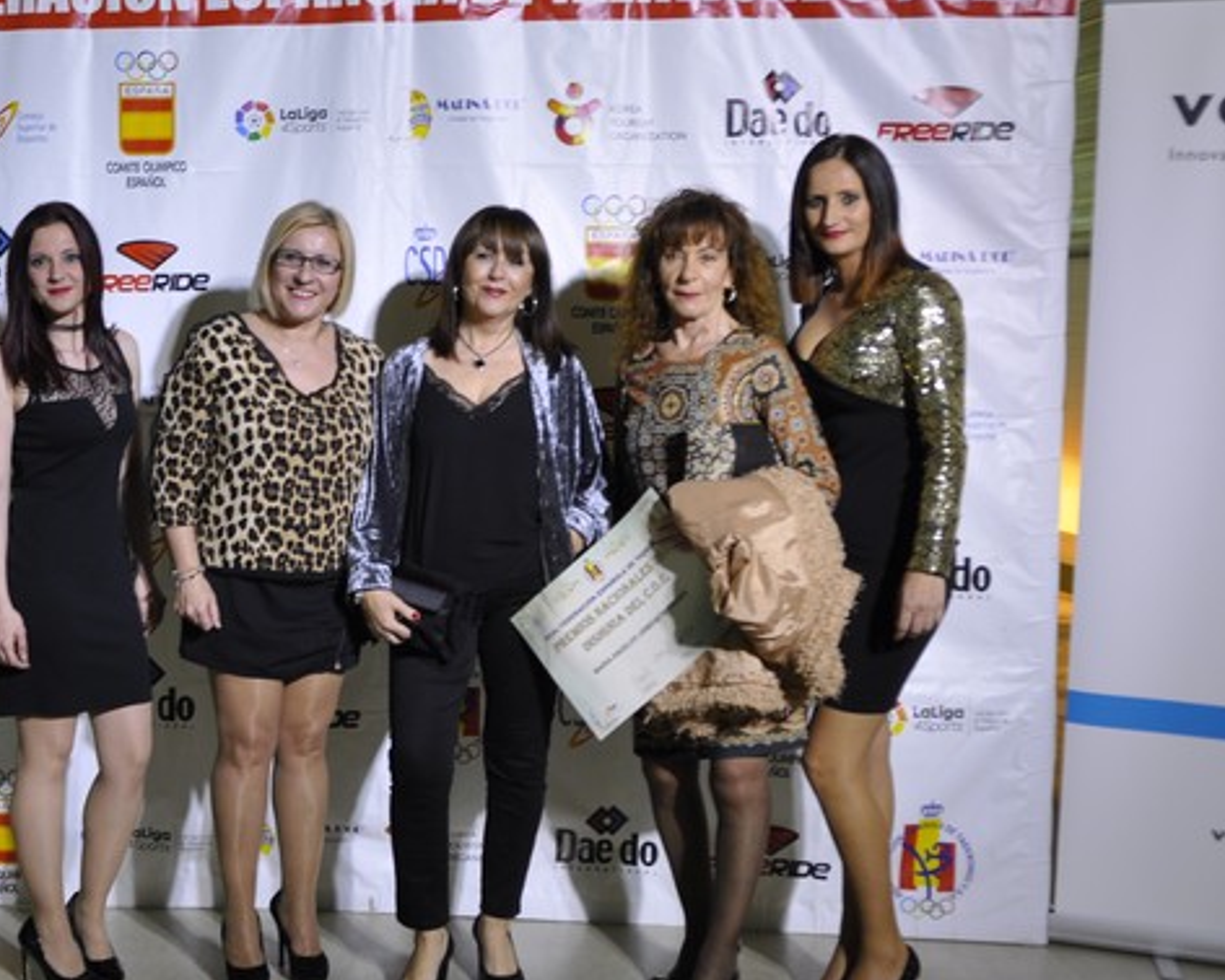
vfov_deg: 27.7
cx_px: 280
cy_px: 471
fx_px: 1987
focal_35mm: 55
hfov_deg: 33.5
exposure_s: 1/40
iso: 320
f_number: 3.2
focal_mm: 23
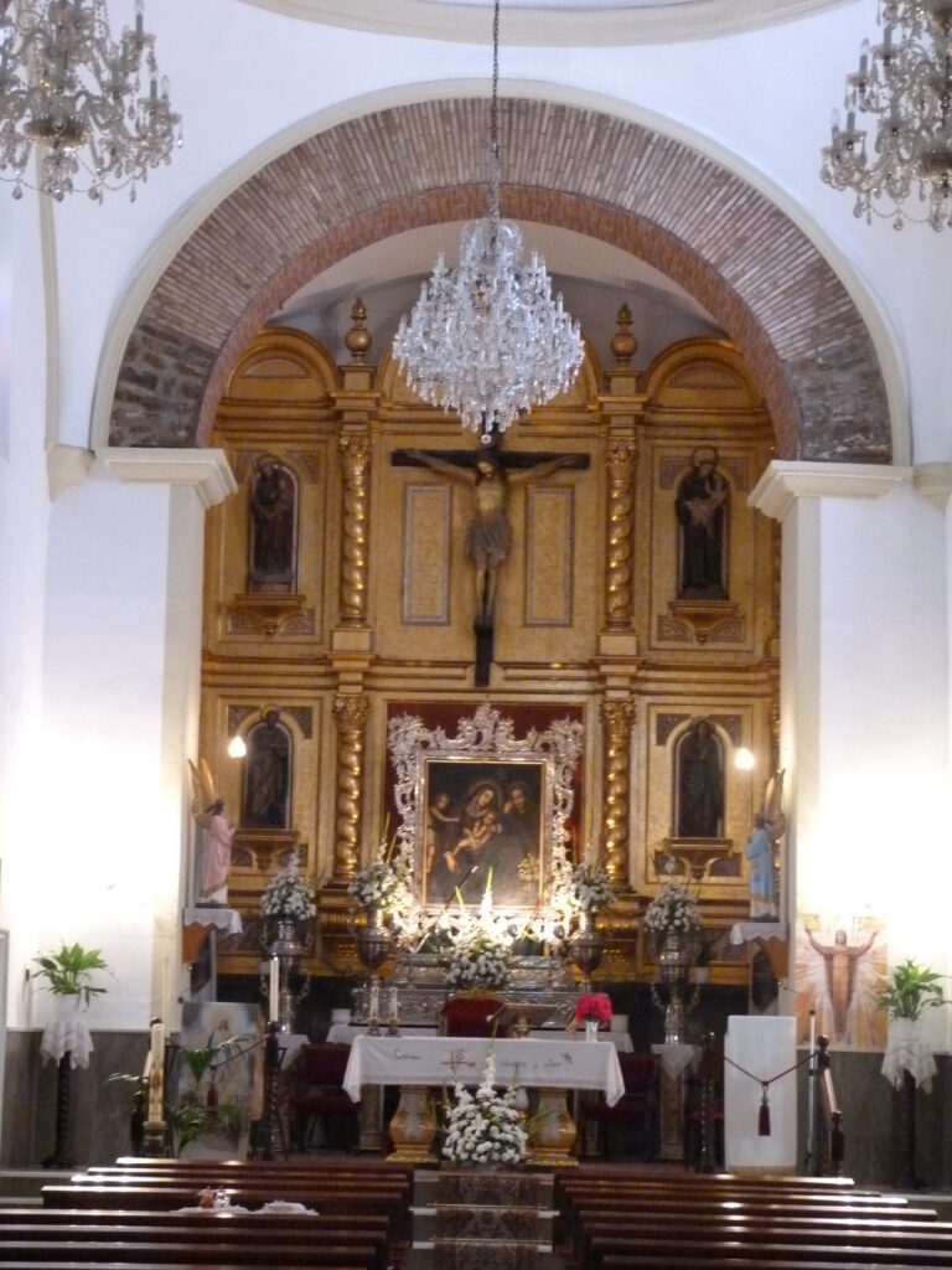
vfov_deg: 23.8
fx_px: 3007
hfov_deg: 18.0
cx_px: 476
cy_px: 635
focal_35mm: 82
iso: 800
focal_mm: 14.8
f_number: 3.4
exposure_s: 1/15
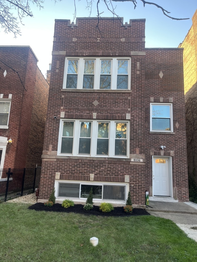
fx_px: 197
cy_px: 131
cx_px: 98
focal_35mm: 26
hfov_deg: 53.1
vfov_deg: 67.3
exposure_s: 1/122
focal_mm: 5.1
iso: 40
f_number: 1.6
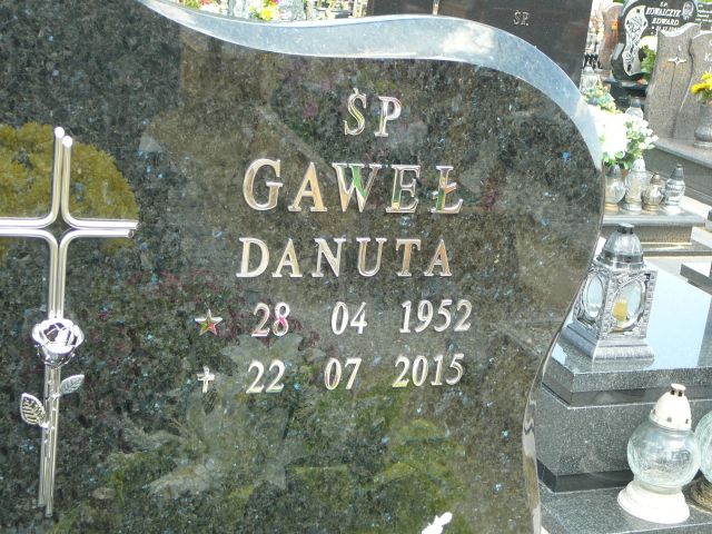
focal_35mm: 55
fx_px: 1131
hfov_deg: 34.9
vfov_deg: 26.6
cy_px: 267
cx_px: 356
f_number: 3.5
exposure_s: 1/80
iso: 80
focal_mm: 8.2
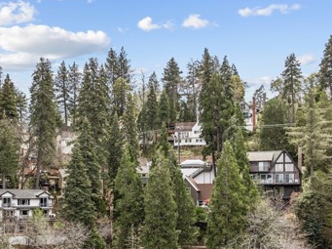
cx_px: 113
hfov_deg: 41.6
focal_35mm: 45
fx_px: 431
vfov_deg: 31.3
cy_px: 200
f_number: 2.8
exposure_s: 1/160
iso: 130
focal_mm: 12.3
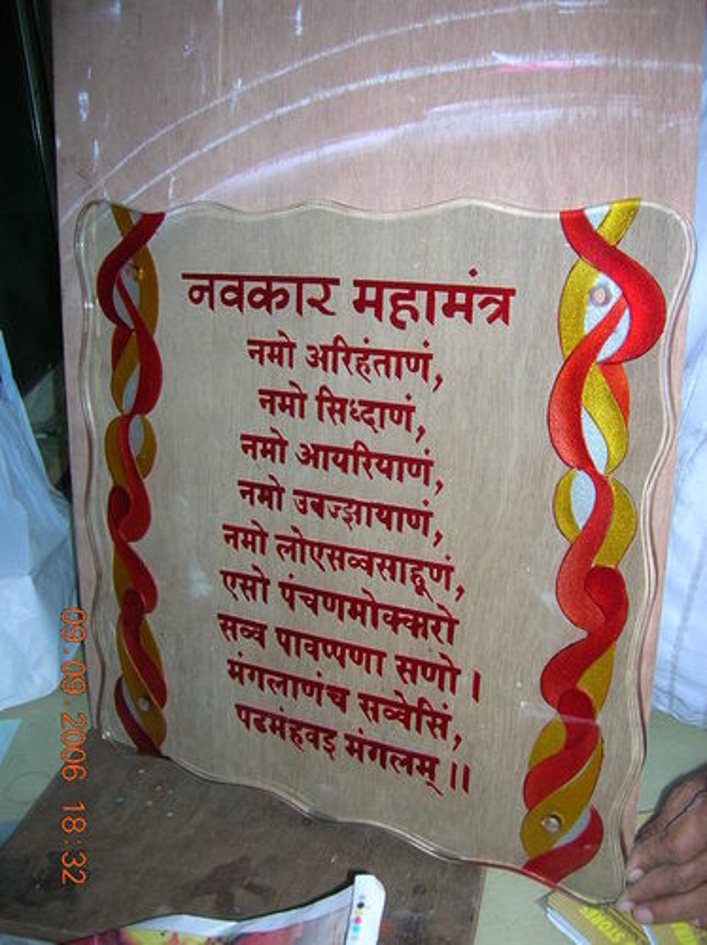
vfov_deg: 54.0
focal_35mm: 34
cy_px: 472
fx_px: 927
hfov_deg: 41.7
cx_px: 354
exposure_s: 1/60.1
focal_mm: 5.7
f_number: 2.9
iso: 50
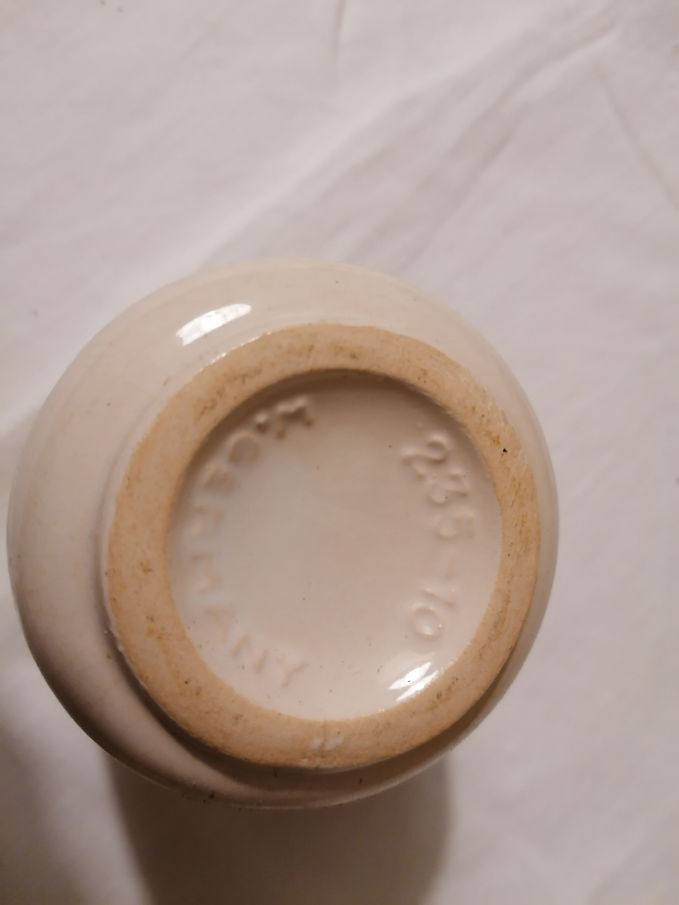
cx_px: 340
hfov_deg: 51.4
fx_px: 706
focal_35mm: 27
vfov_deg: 65.3
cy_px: 452
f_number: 1.8
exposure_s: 1/20
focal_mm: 4.75
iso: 500
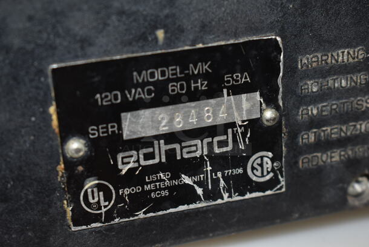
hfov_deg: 27.0
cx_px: 184
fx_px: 769
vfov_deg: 18.2
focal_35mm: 75
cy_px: 124
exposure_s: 1/80
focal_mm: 50
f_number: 5.6
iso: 400
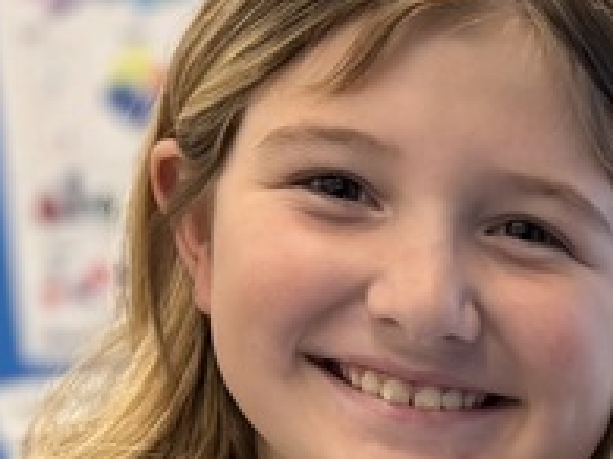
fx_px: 2230
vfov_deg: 10.5
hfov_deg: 14.0
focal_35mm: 126
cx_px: 1078
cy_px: 990
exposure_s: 1/120
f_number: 1.78
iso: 160
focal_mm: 6.76
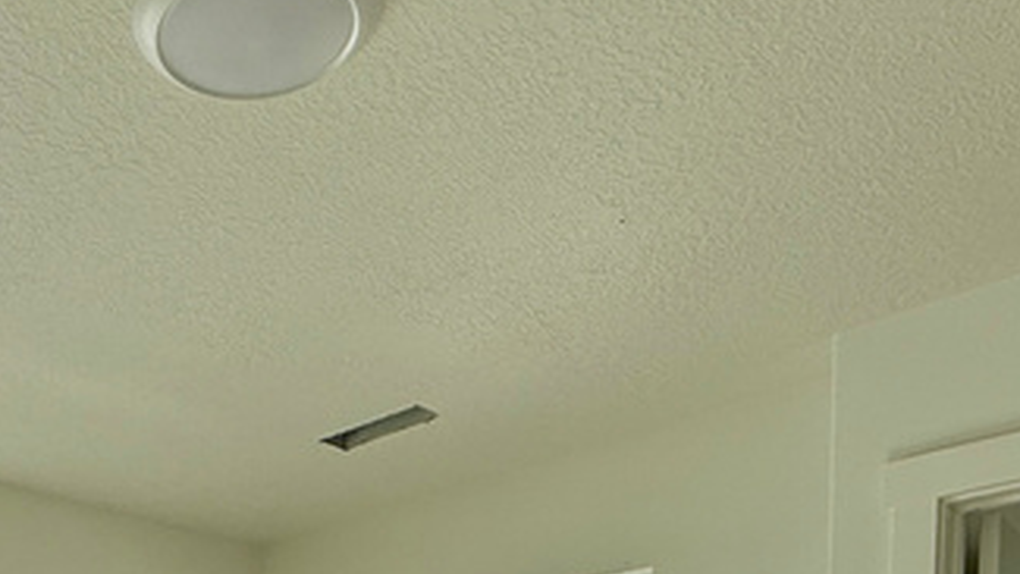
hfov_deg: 39.7
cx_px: 97
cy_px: 960
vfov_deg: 19.9
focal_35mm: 48
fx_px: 1299
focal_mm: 2.22
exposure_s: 1/1189
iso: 50
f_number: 2.2
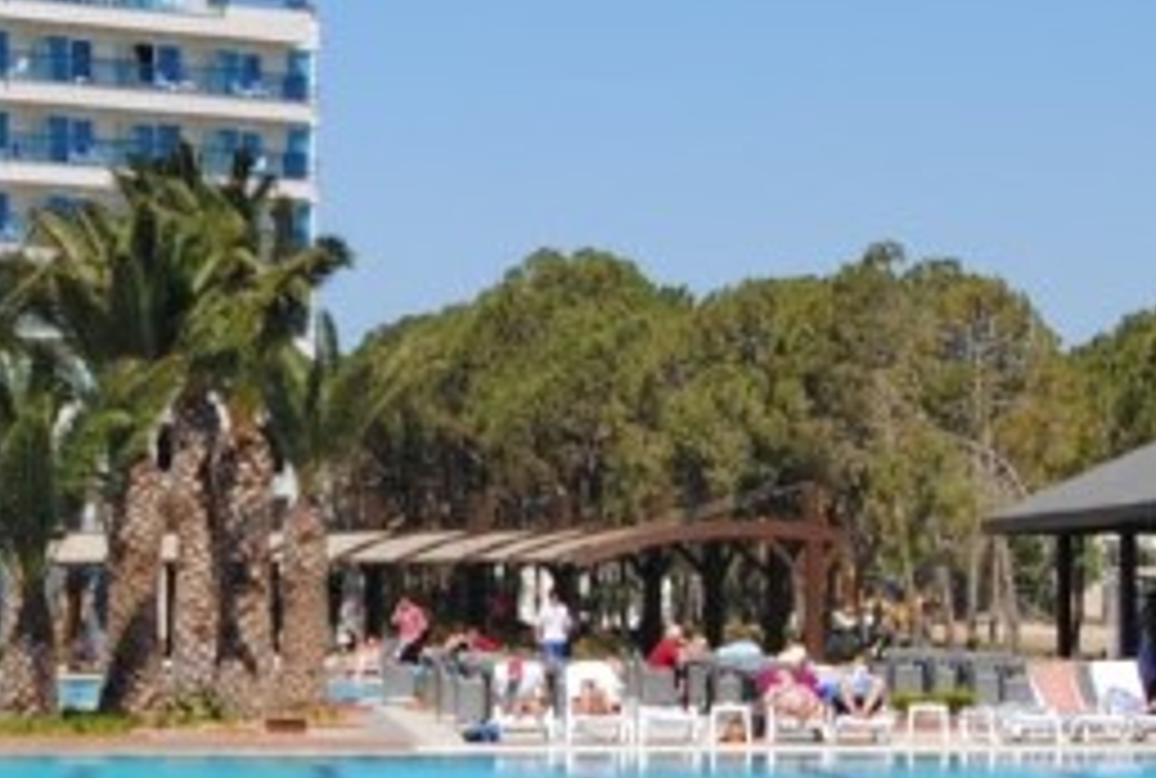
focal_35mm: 140
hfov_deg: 14.5
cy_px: 639
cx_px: 148
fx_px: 4516
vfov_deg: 9.8
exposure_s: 1/320
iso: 100
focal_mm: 21
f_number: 9
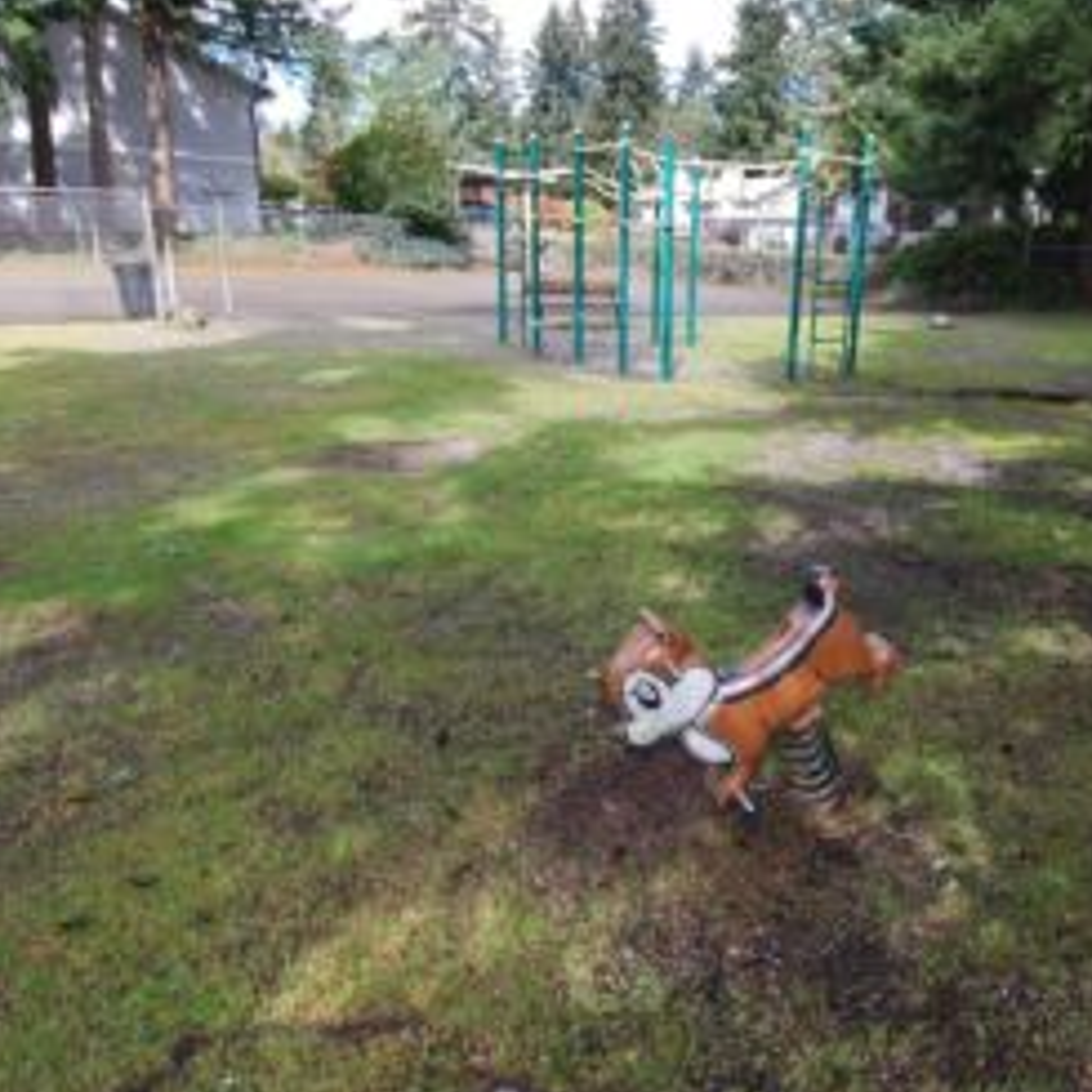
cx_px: 744
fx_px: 892
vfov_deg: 62.9
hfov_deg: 61.1
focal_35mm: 25
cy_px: 517
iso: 140
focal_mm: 12
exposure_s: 1/125
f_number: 5.6
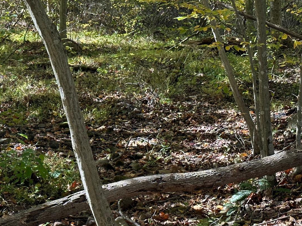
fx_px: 794
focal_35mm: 91
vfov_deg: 16.2
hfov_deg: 21.3
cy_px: 141
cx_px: 69
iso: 64
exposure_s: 1/172
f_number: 1.78
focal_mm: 6.86
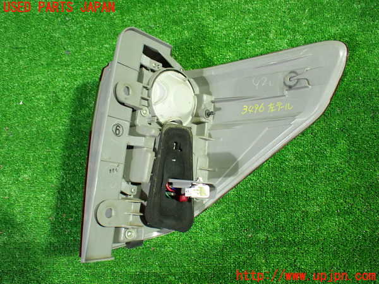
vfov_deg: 46.8
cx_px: 190
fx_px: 328
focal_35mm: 30
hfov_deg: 60.0
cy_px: 142
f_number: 2.3
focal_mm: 5.4
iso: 800
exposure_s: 1/30
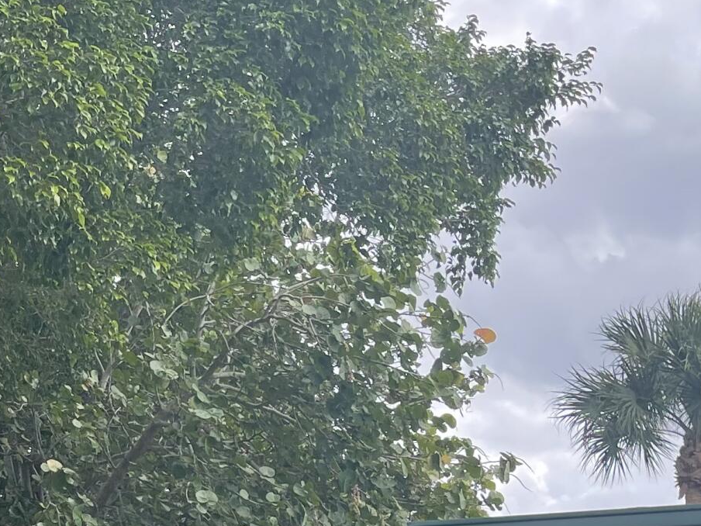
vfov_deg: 16.9
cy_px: 657
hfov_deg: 22.5
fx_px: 1681
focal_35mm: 83
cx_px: -23
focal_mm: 5.1
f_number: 1.6
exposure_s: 1/824
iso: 32
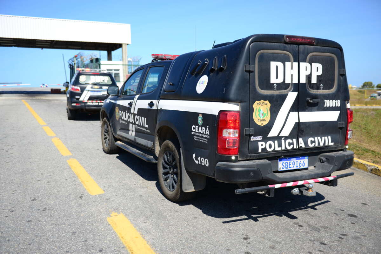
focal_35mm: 34
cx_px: 190
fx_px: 360
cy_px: 127
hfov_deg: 55.8
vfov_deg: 38.9
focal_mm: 34
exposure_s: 1/1600
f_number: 2.8
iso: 100
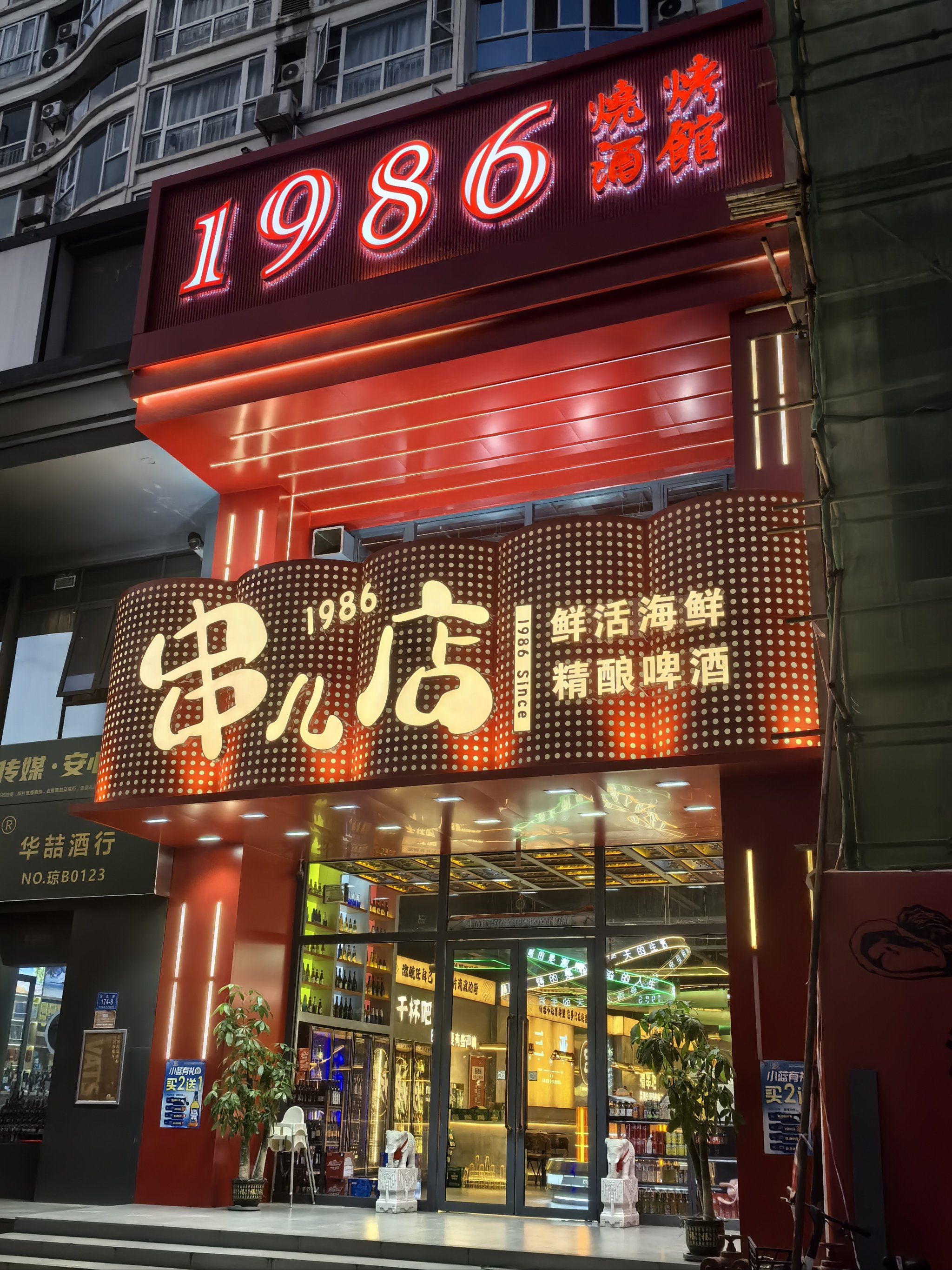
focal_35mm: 35
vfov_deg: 52.6
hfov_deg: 40.7
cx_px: 476
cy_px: 635
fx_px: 1284
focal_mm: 5.75
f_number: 2
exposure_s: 1/100
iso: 50
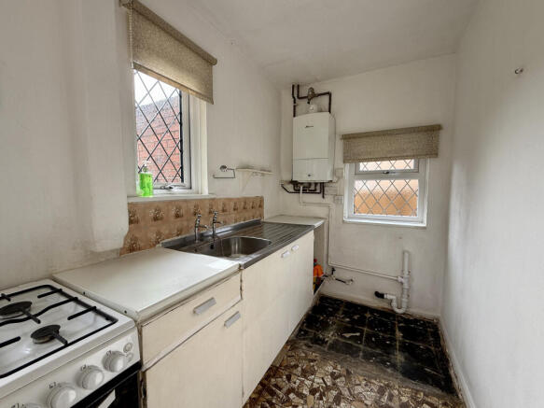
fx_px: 220
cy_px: 204
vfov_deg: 85.7
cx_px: 272
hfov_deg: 102.1
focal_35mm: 14
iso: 50
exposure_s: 1/182
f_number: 2.2
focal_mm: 2.22
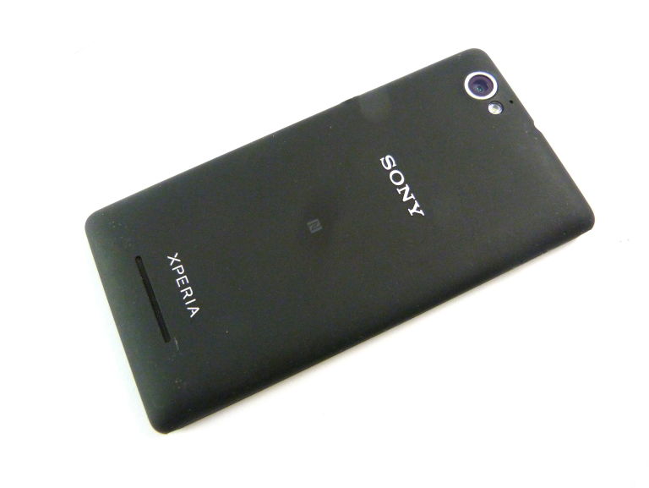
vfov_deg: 54.9
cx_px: 324
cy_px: 244
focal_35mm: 25
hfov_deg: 69.4
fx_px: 469
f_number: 2.8
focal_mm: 4.5
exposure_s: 1/125
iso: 320
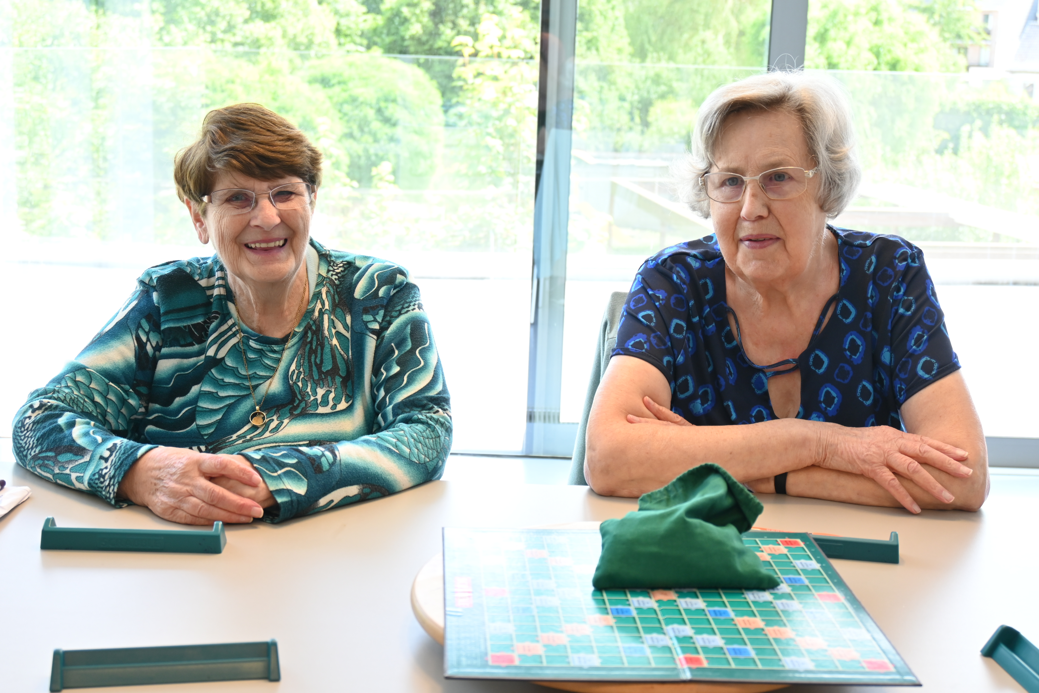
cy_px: 346
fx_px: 1407
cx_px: 520
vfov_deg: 27.7
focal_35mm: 49
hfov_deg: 40.5
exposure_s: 1/50
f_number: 5
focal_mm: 32.5
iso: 250
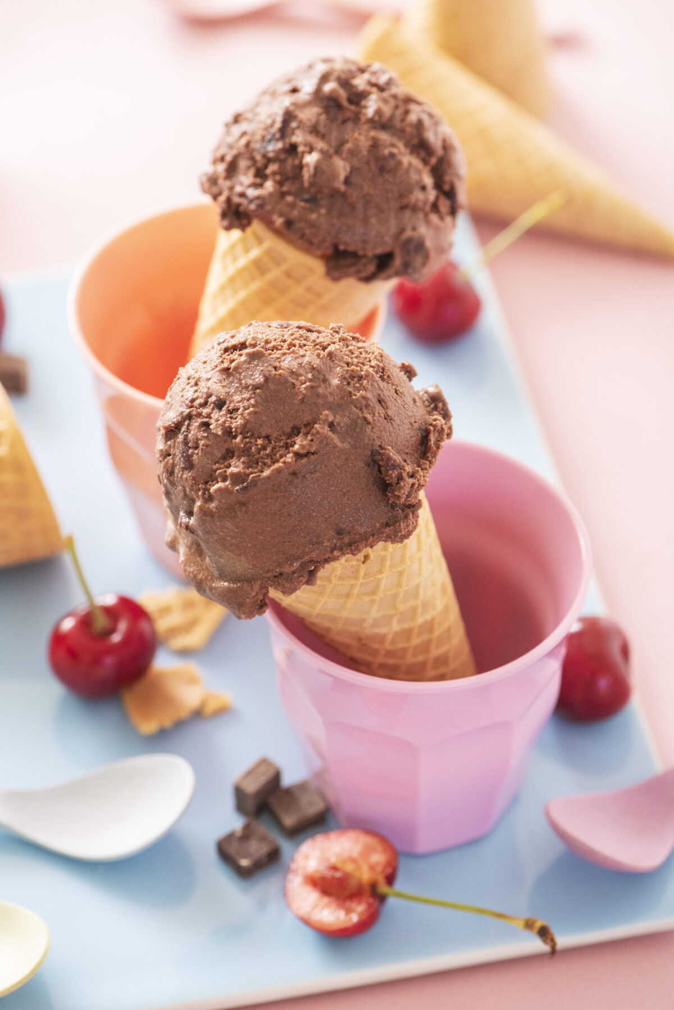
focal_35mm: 105
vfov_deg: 19.5
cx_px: 337
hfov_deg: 13.1
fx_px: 2946
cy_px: 505
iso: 1250
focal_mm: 105
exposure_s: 1/200
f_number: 9
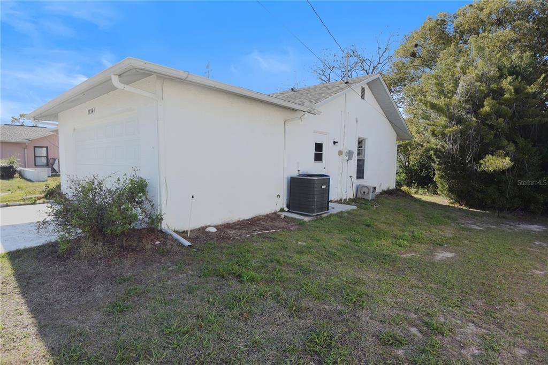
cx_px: 274
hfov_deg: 90.0
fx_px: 274
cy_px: 182
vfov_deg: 67.3
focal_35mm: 18
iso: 160
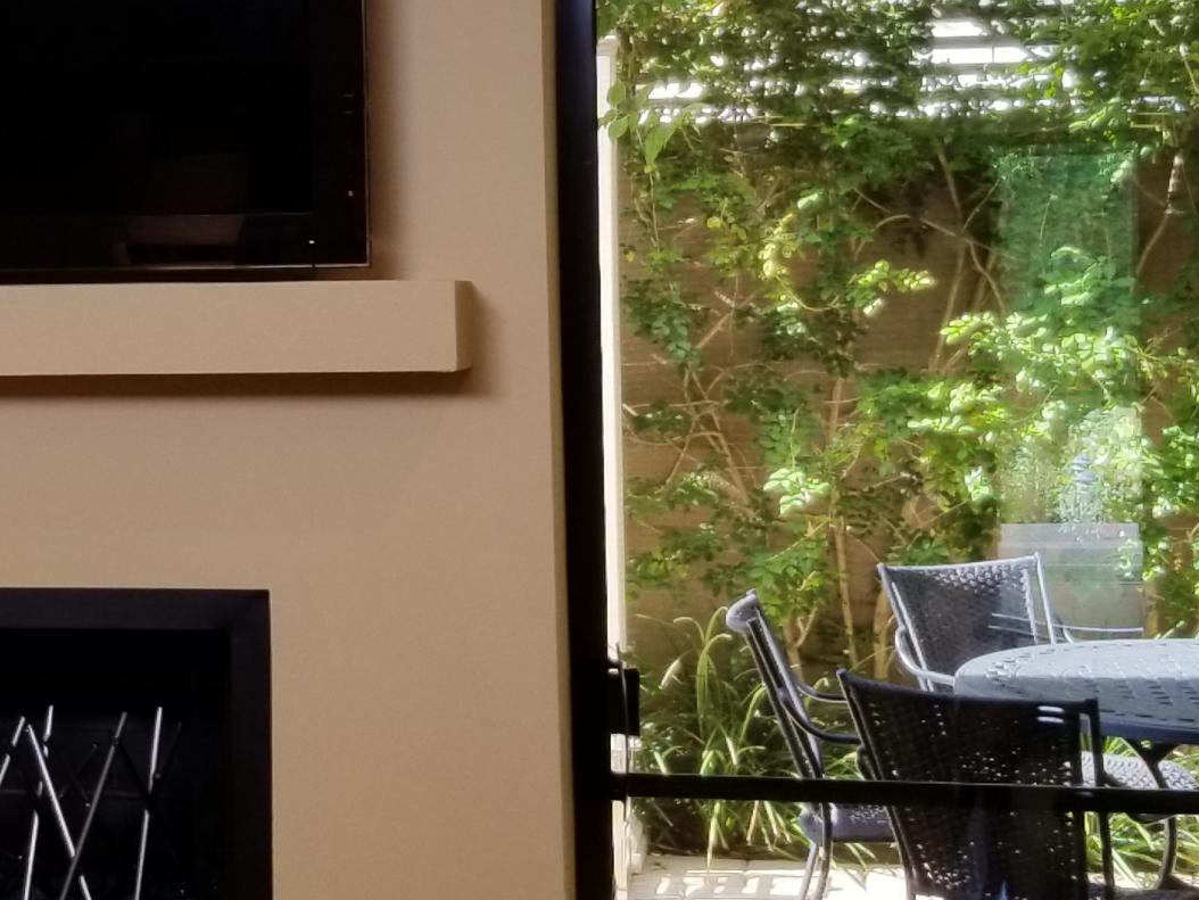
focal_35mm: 74
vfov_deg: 19.7
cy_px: 205
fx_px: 2564
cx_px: 323
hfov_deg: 26.0
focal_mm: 4.25
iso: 50
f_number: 1.7
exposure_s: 1/183
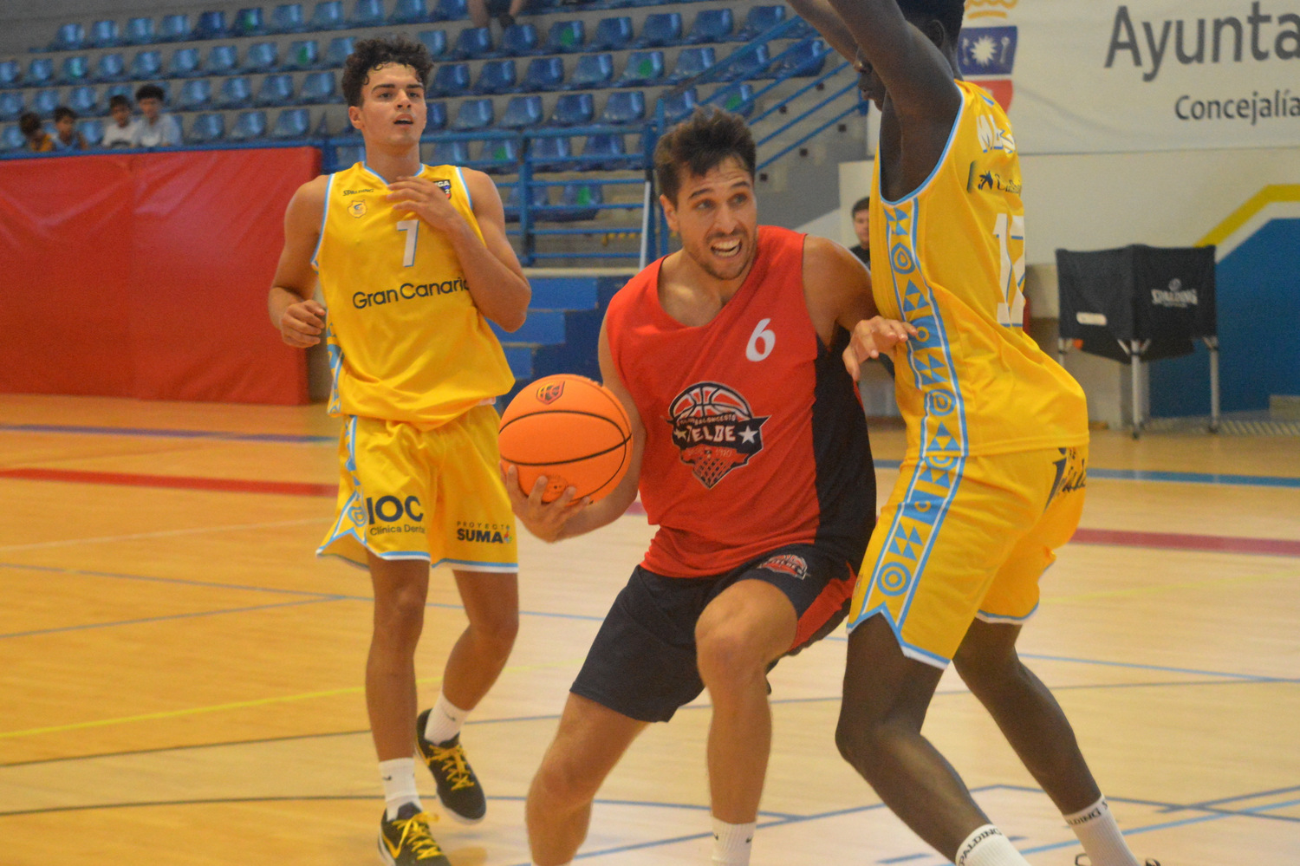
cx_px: 650
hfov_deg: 18.9
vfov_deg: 12.7
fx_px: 3898
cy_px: 433
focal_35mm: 108
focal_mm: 72
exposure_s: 1/500
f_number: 7.1
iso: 3200
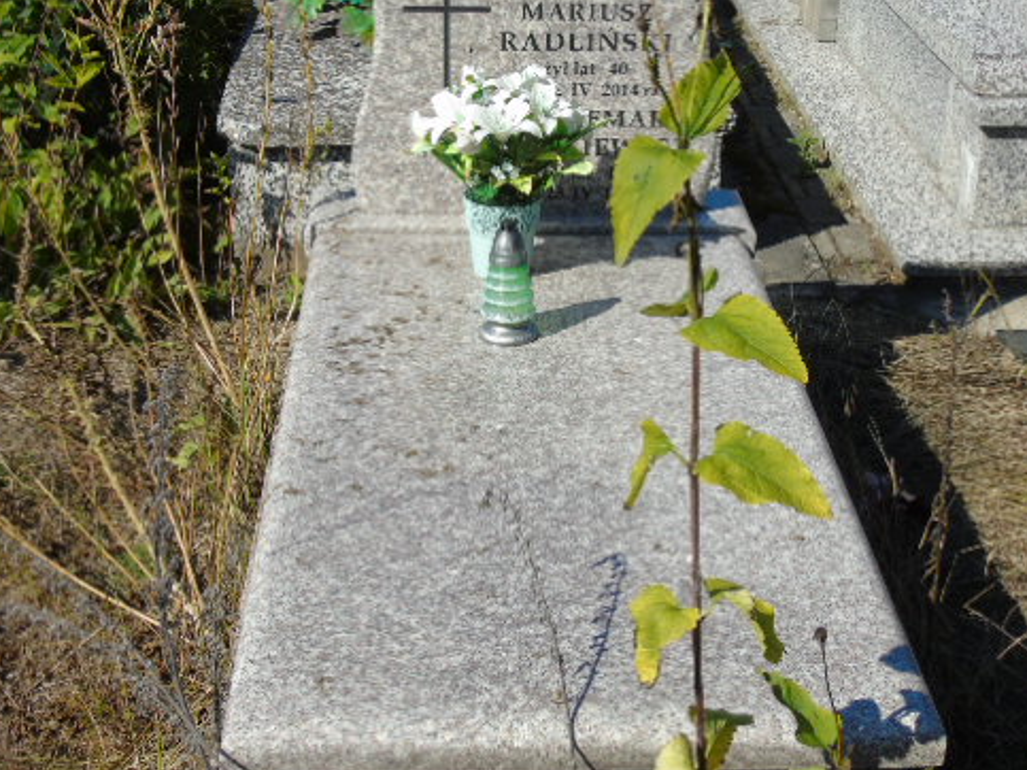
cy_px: 387
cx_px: 546
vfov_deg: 24.0
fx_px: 1809
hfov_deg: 31.7
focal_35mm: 61
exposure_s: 1/640
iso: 80
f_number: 4.1
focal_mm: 8.2
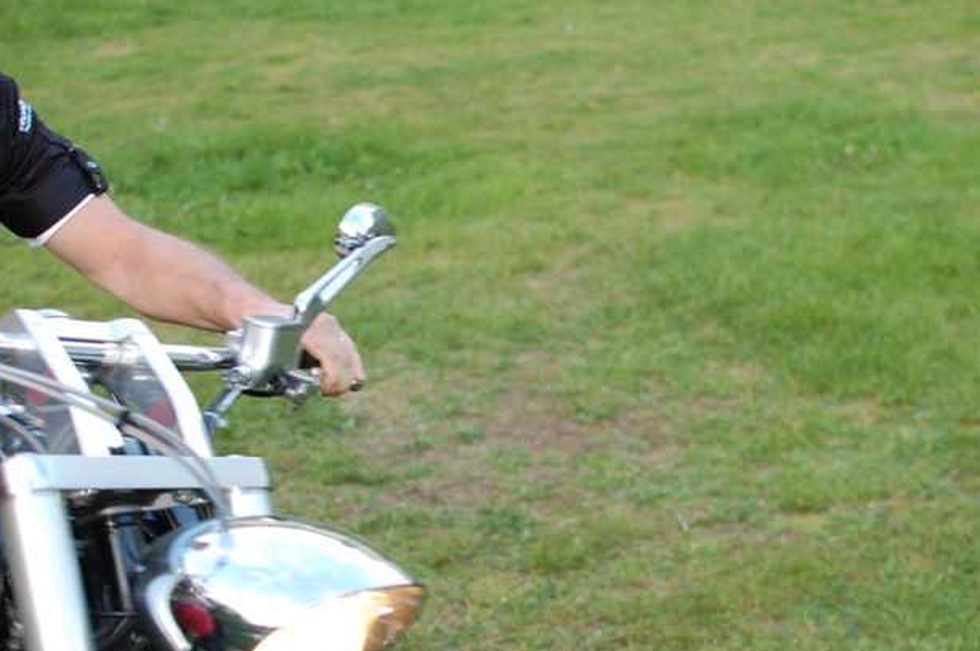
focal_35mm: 69
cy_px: 331
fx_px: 1867
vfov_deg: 19.8
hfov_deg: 29.4
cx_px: 472
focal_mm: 35
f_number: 2.8
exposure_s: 1/200
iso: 400
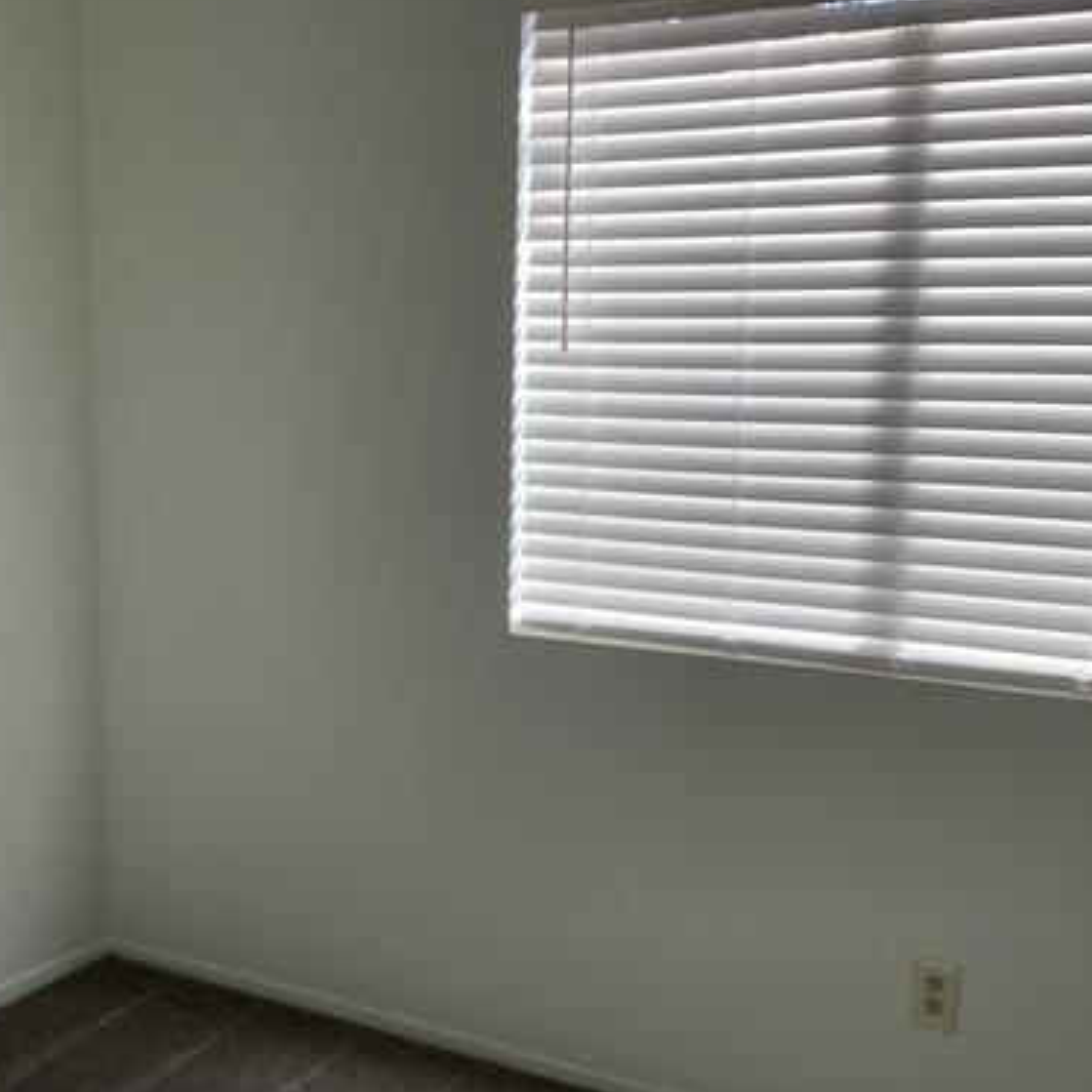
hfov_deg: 35.8
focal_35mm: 47
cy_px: 609
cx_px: 381
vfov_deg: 36.0
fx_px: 1677
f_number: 2.4
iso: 25
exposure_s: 1/287
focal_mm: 3.3
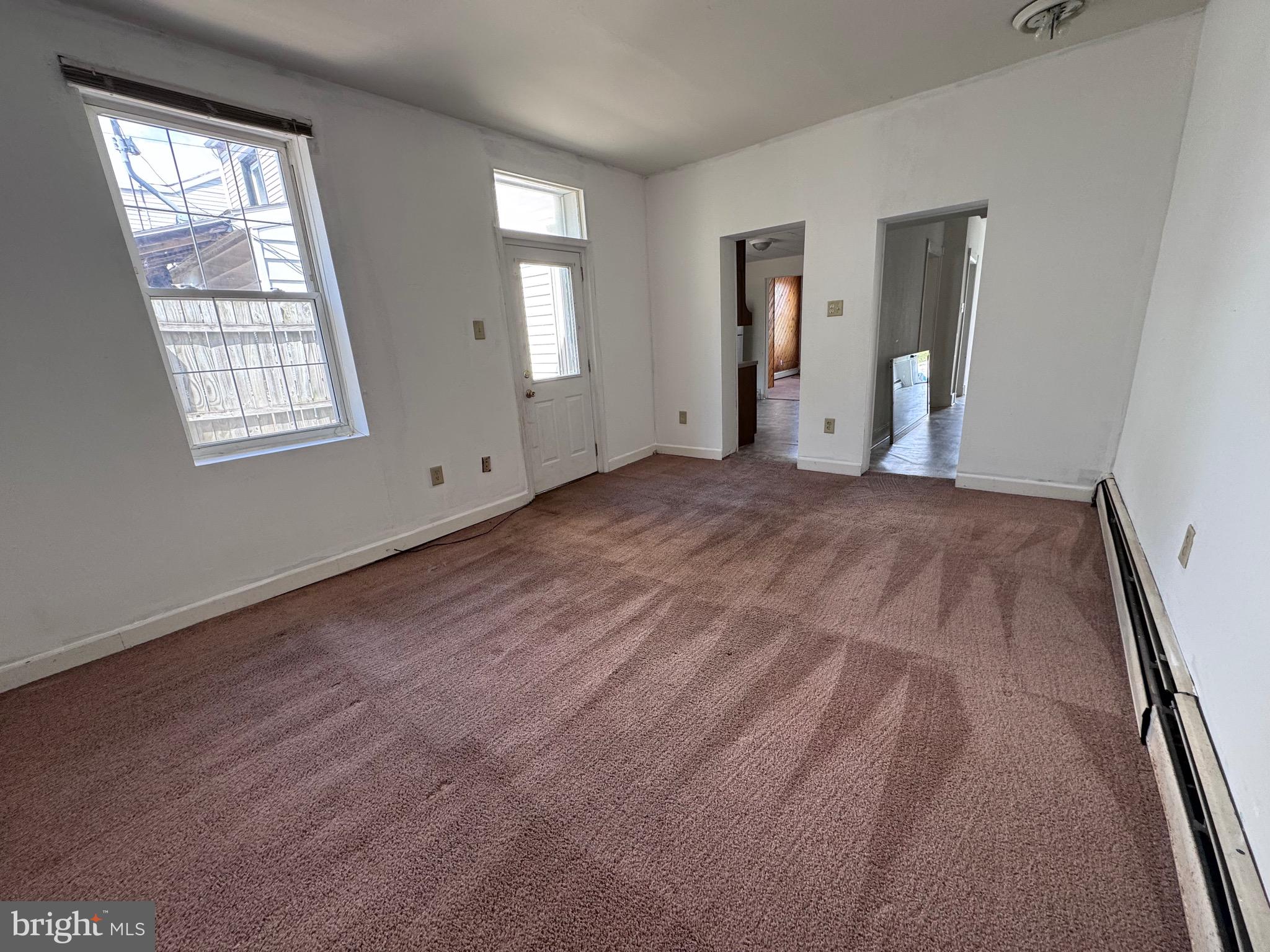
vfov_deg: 85.7
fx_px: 514
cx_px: 635
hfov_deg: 102.1
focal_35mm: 14
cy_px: 476
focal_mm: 2.22
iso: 160
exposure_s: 1/99
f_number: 2.2
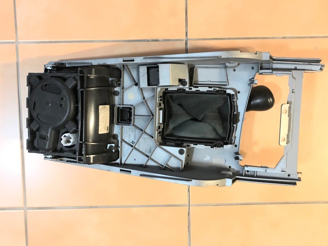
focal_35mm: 28
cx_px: 164
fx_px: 265
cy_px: 123
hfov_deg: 63.4
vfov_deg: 49.7
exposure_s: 1/10
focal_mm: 3.99
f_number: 1.8
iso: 100
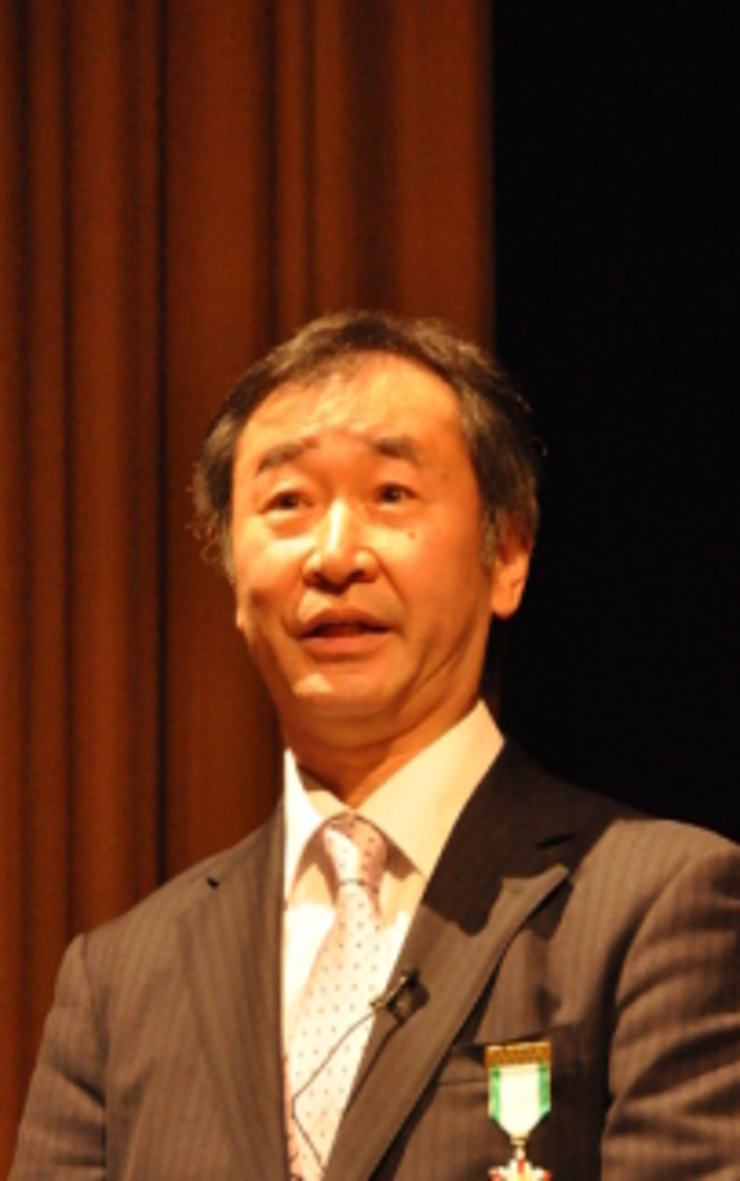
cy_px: 765
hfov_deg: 3.7
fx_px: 11370
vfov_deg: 5.9
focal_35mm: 353
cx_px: 308
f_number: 5.6
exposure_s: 1/60
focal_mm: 150
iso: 2800
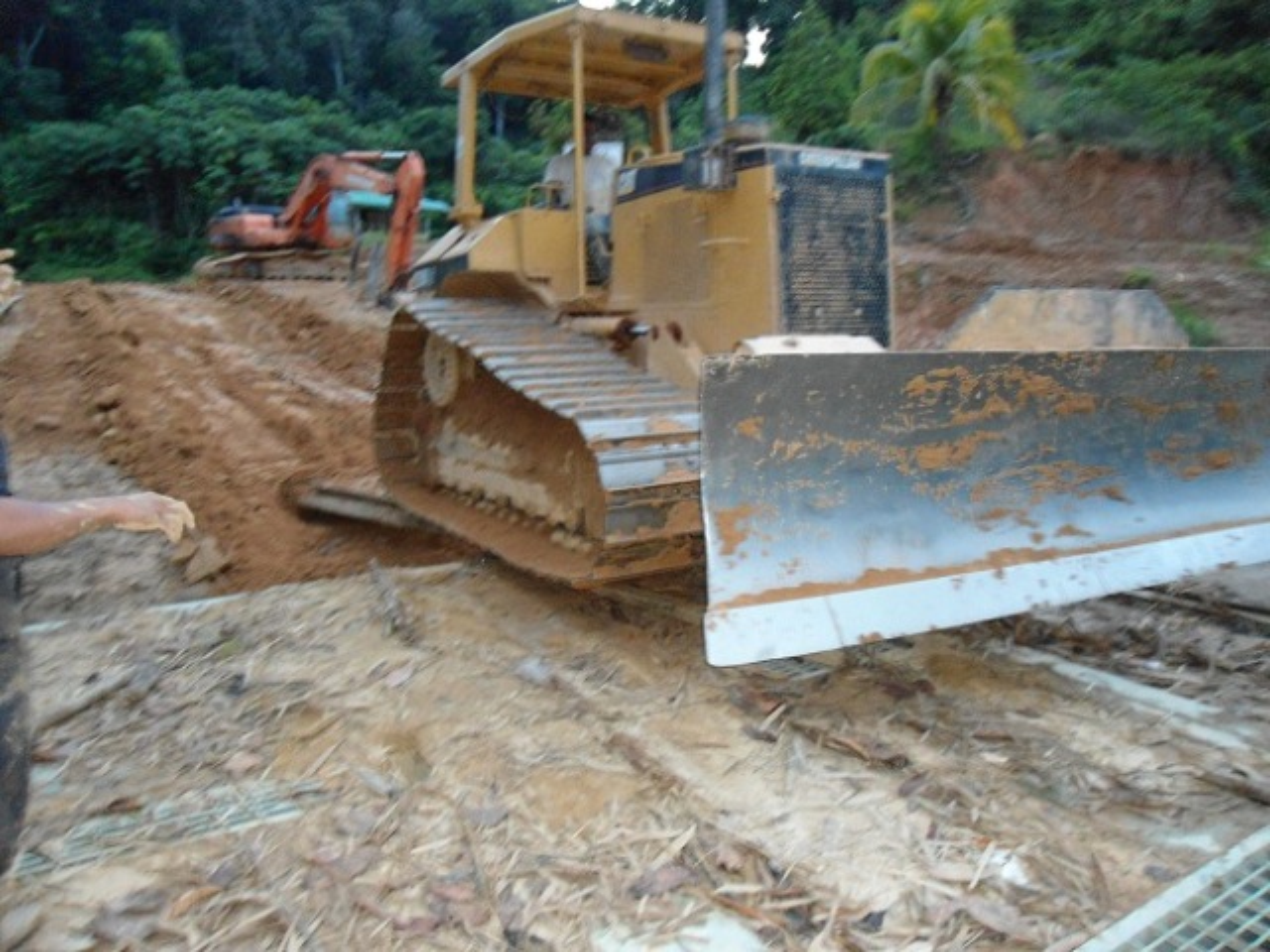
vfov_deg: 53.1
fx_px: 954
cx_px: 635
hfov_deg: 67.3
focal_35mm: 26
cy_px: 476
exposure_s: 1/30
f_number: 2.8
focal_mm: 4.7
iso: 400
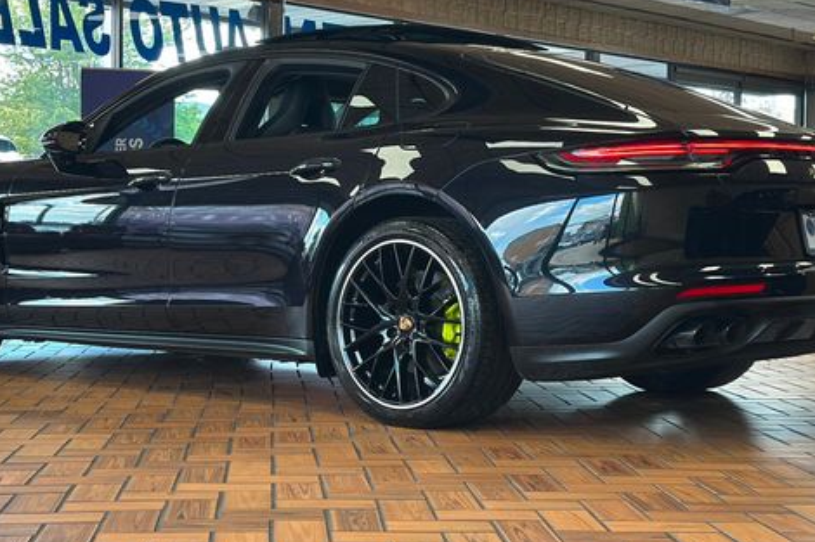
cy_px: 206
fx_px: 1539
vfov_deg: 20.0
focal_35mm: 68
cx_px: 371
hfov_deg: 29.6
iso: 80
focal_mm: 6.86
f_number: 1.78
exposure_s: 1/120
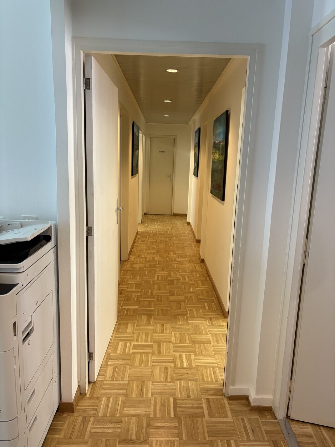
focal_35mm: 26
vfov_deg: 67.3
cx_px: 168
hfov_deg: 53.1
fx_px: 335
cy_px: 224
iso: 200
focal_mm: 5.96
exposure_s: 1/50
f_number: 1.6
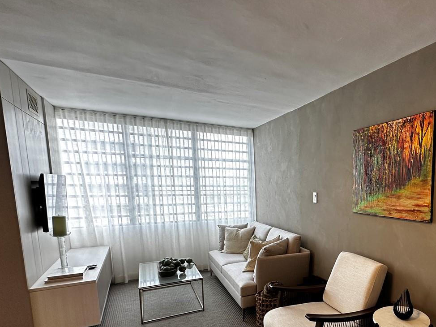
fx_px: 290
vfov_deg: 57.4
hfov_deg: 67.9
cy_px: 222
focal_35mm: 23
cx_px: 340
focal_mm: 2.22
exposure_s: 1/60
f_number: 2.2
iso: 200
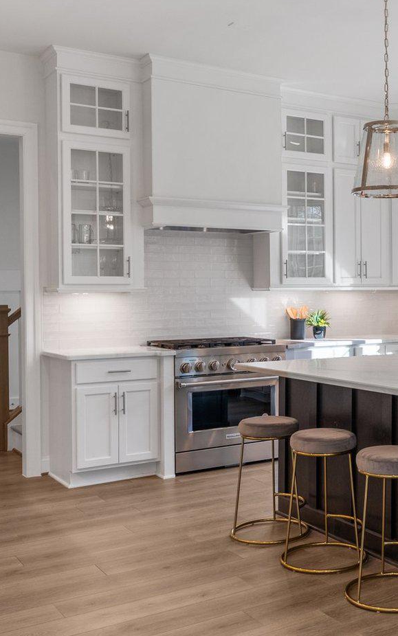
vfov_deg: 45.2
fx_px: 763
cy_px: 284
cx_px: 386
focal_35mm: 44
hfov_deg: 27.7
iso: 640
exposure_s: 1/20
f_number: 8
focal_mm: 20
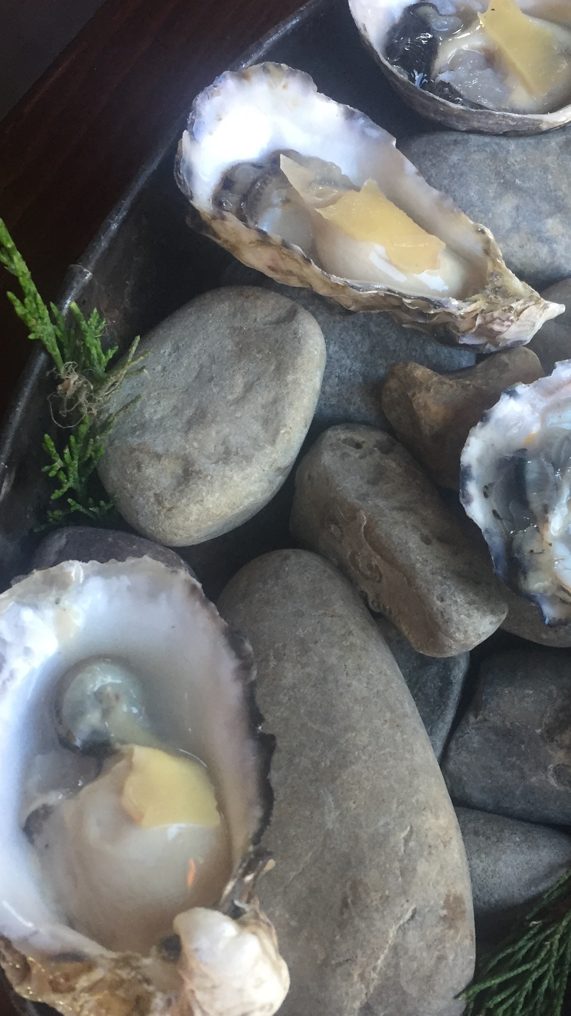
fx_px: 1130
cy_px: 524
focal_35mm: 42
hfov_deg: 28.1
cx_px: 389
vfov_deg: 48.3
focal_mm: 4.15
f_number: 2.2
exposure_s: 1/30
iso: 100
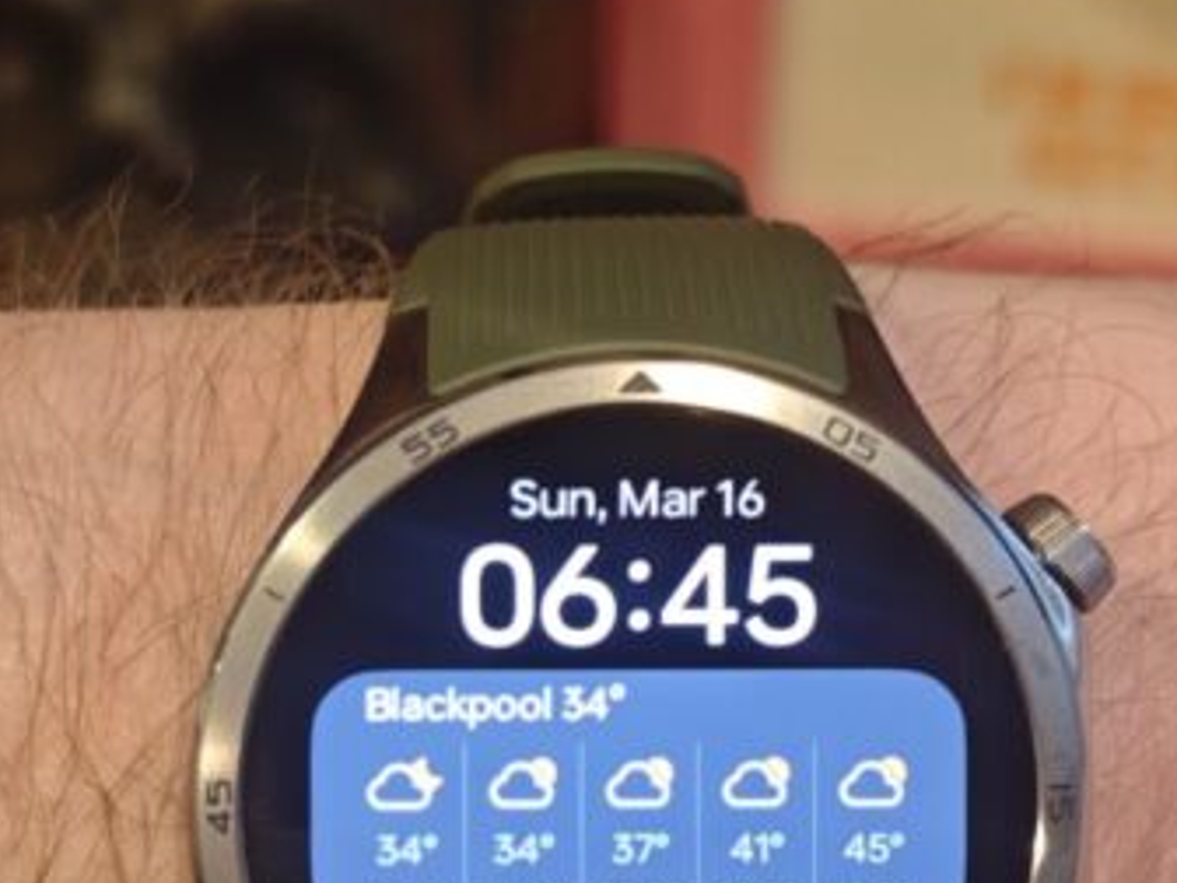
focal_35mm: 80
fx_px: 2720
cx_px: 585
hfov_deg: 24.4
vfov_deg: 18.3
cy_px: 680
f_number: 1.62
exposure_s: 1/50
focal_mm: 6.55
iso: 400
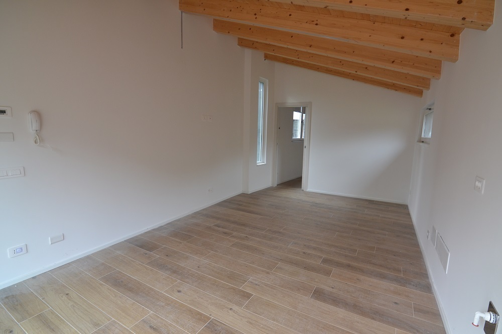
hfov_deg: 95.0
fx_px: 230
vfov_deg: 72.0
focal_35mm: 16
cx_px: 251
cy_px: 167
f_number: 5.6
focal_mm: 11
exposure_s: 1/50
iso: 400
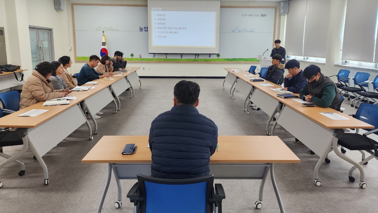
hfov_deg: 71.9
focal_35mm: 26
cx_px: 191
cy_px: 83
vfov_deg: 44.1
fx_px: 261
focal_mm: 6.4
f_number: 1.8
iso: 200
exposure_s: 1/120
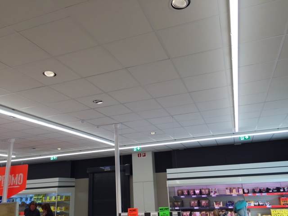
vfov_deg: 48.2
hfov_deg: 61.7
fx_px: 241
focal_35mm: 29
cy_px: 108
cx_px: 144
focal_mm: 4.15
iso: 40
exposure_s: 1/100
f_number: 2.2
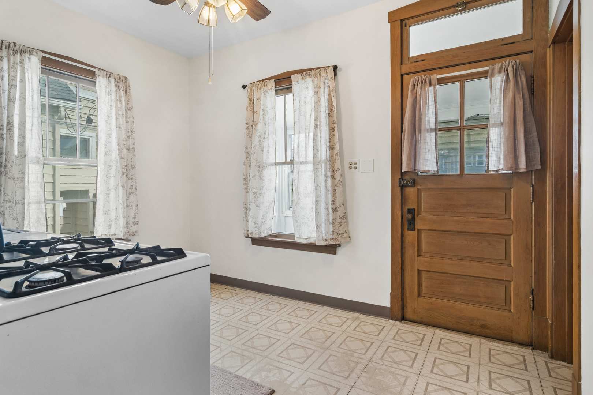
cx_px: 296
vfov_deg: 67.4
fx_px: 296
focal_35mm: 18
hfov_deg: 90.0
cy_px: 198
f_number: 8
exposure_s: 1/10
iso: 200
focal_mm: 12
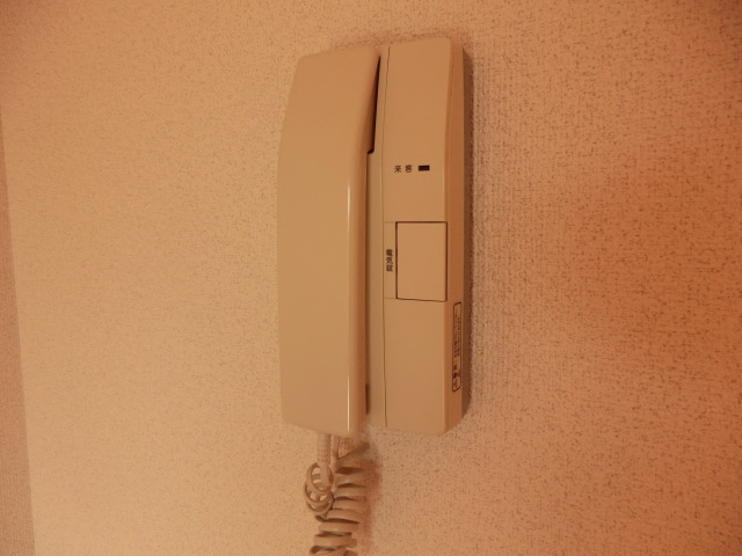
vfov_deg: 56.8
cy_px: 278
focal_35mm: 24
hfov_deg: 71.6
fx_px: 514
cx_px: 371
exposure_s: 1/125
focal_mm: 4.3
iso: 80
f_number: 3.2
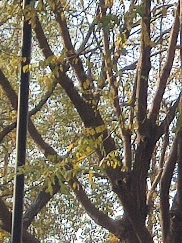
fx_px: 1908
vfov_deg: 7.2
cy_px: 296
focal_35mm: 272
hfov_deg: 5.1
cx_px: 574
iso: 112
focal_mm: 4.75
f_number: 1.75
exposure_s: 1/385
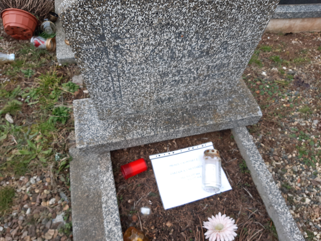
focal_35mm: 26
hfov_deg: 67.3
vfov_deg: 53.1
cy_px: 120
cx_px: 160
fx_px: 241
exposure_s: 1/126
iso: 40
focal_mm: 3.92
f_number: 1.7
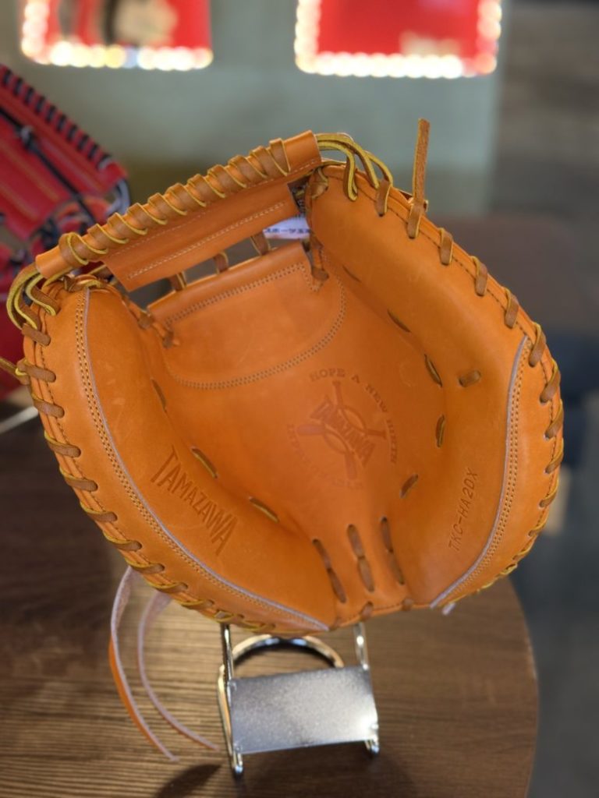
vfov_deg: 39.7
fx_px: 1107
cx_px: 300
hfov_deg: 30.3
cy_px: 399
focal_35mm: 48
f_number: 1.78
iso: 200
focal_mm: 6.76
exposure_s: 1/40
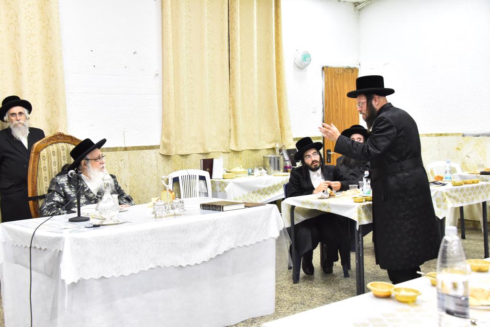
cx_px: 245
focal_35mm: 48
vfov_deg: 28.1
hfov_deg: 41.1
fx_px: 653
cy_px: 164
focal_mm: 48
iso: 4000
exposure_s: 1/100
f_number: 5.6
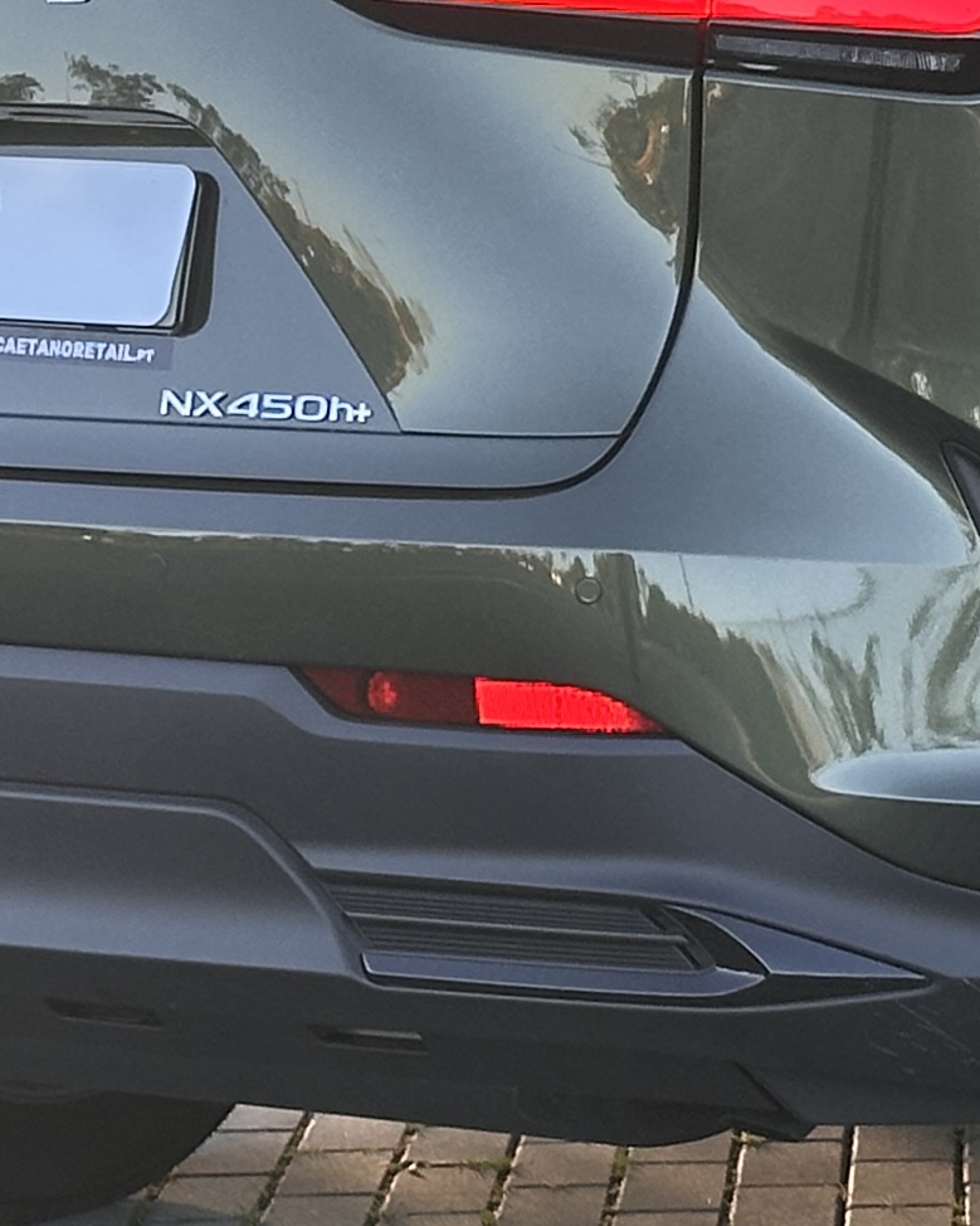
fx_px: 7035
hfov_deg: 7.9
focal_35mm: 194
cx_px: 1224
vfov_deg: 9.9
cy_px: 354
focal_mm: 6.86
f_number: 1.78
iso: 64
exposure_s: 1/291
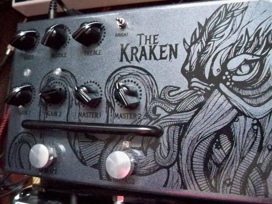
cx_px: 136
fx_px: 275
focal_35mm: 35
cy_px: 102
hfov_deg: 52.6
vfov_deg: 40.7
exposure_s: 1/60
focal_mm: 6.3
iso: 3200
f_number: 3.1
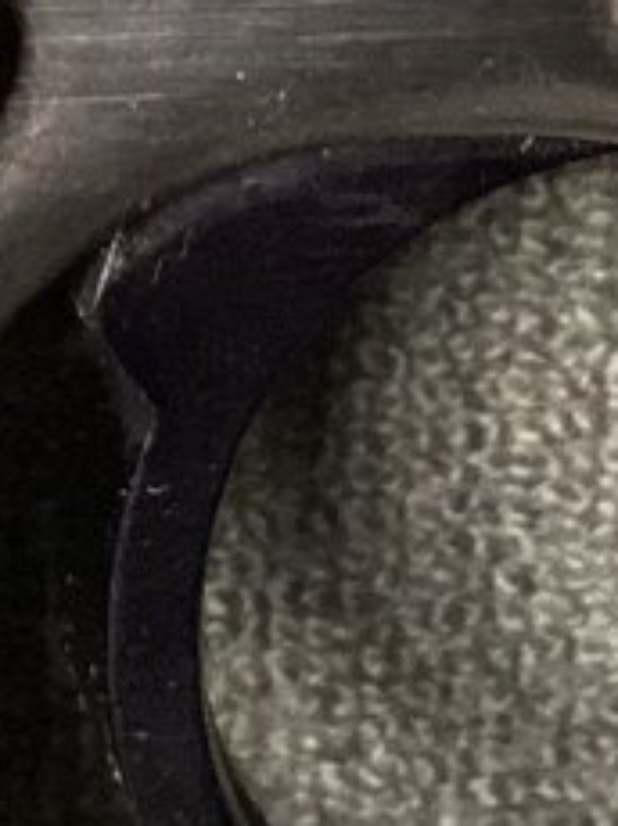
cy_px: -781
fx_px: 4865
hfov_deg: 7.1
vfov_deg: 9.2
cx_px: -350
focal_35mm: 204
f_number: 2.4
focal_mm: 3.3
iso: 320
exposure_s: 1/60
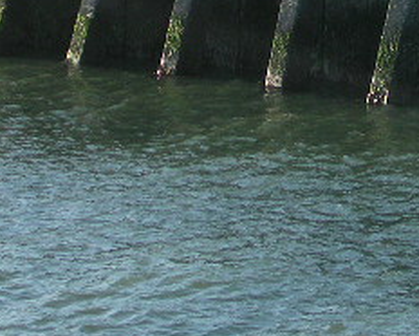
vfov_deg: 7.4
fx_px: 2569
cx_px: 403
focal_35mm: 207
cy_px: -78
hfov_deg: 9.3
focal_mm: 11.8
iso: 100
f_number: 4
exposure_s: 1/183
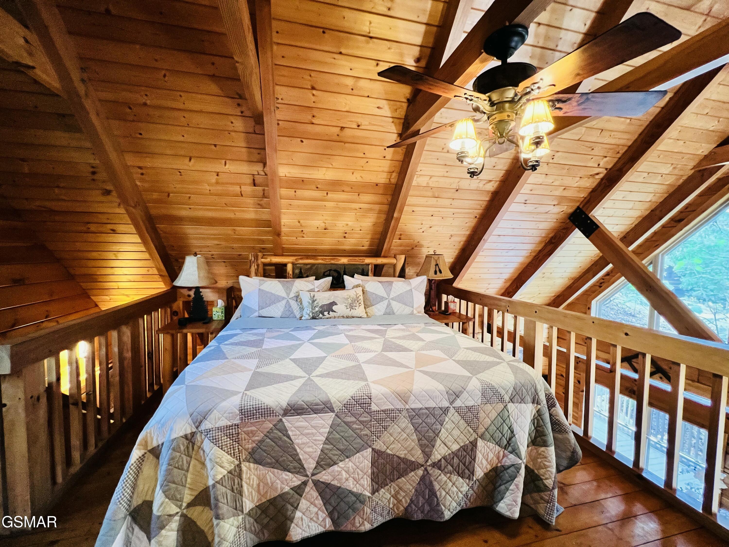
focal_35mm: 13
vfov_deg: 89.9
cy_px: 274
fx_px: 274
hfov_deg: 106.2
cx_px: 364
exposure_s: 1/60
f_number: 1.8
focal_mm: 1.57
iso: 1000
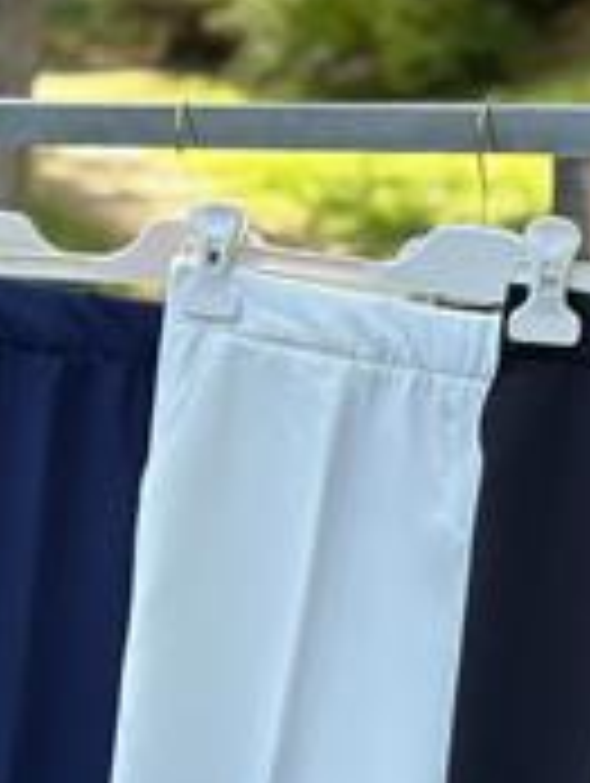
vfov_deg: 17.2
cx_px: 333
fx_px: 2584
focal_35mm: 114
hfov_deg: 13.0
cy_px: 542
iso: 80
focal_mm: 6.86
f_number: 1.78
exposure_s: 1/279
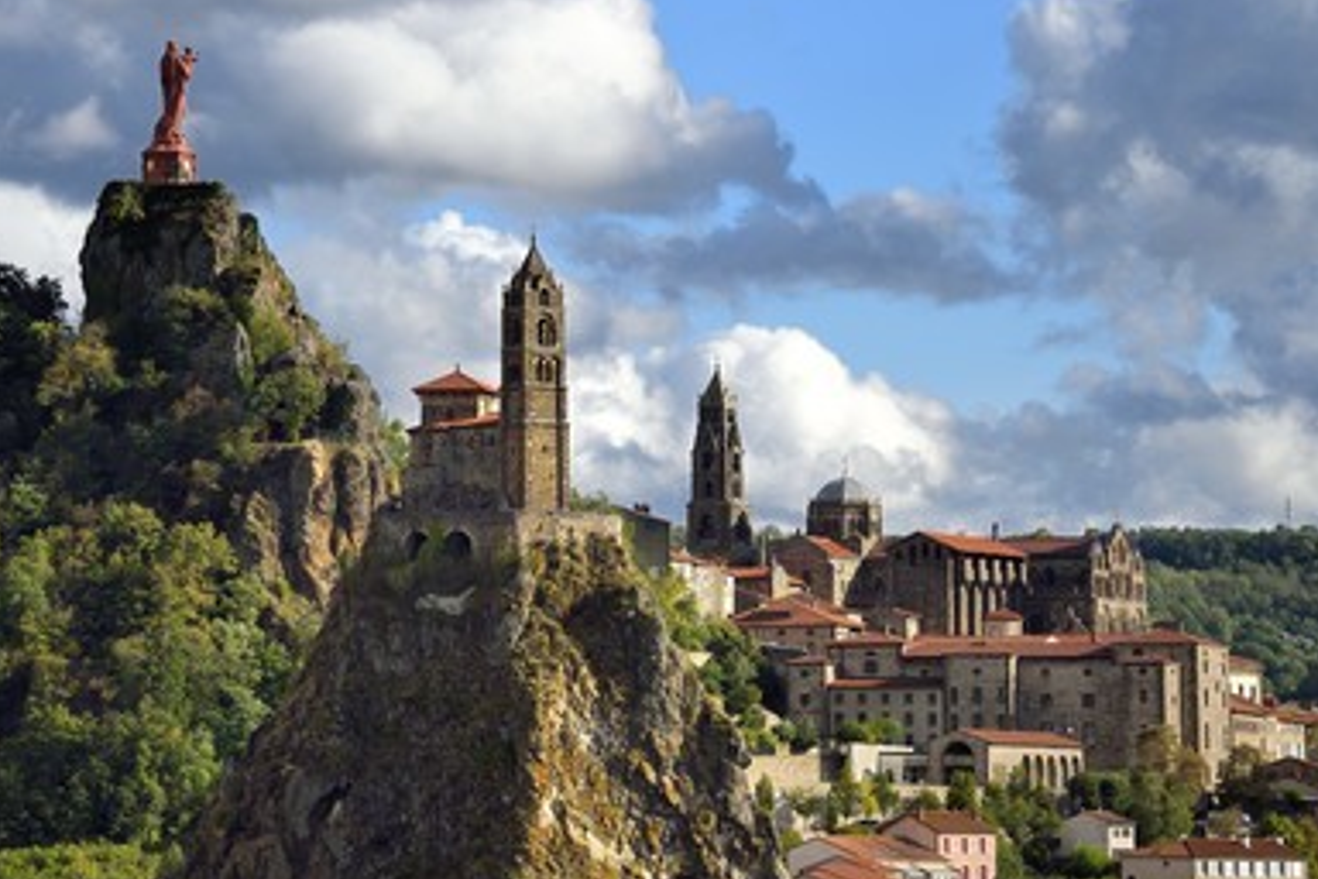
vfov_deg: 7.8
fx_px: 6406
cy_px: 440
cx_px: 645
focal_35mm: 175
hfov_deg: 11.7
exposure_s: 1/250
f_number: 13
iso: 200
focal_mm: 160
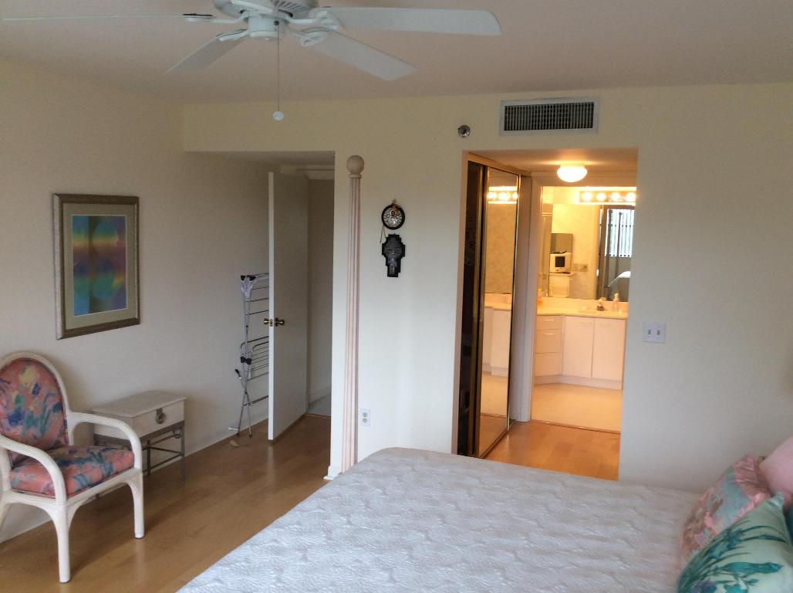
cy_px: 296
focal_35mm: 32
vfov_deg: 44.1
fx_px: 732
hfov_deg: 56.9
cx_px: 396
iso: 40
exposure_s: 1/30
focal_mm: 3.3
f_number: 2.4
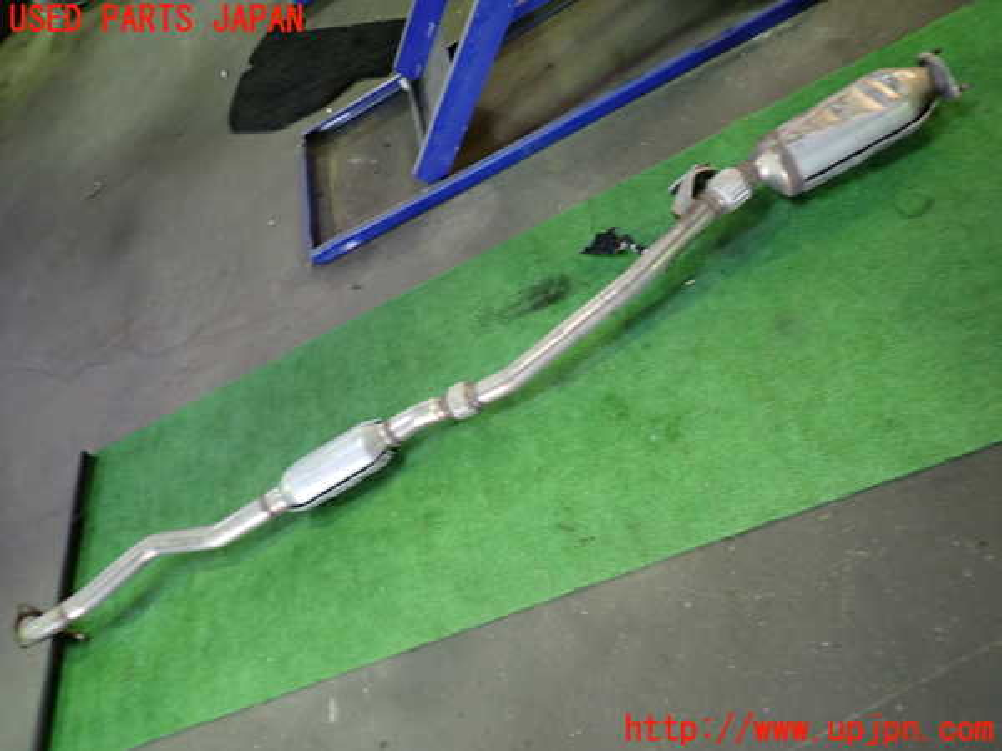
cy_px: 376
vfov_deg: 54.9
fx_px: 724
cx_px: 501
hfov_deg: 69.4
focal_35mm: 25
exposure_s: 1/30
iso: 320
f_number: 2
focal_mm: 4.5
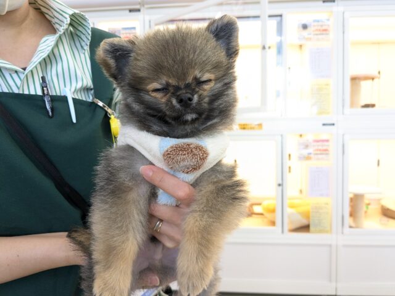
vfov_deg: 51.4
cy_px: 148
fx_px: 308
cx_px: 198
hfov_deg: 65.3
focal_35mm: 27
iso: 180
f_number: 1.73
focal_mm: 4.38
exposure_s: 1/99.9
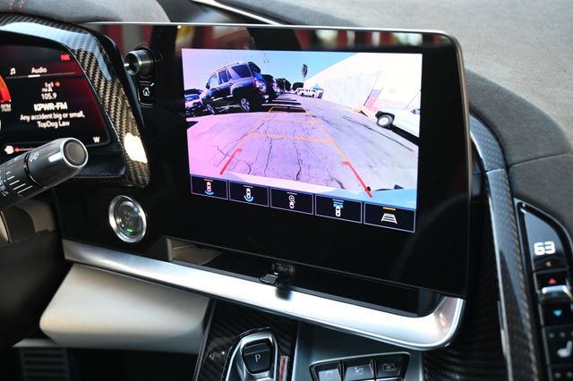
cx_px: 286
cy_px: 190
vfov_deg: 33.6
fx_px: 632
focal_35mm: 40
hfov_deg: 48.7
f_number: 4.5
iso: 1400
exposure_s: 1/125
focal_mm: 26.5
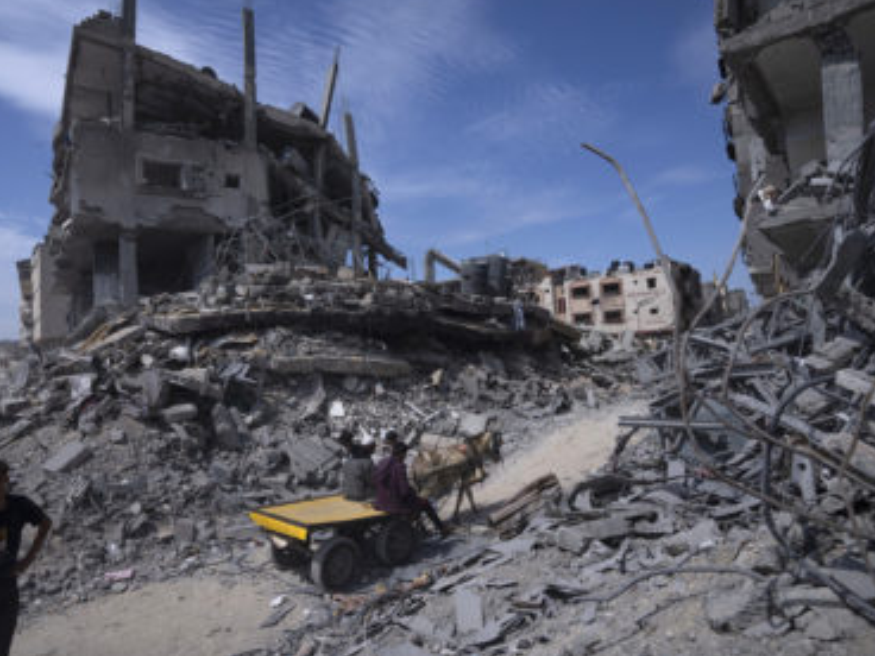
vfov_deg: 66.0
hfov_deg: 81.6
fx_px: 506
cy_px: 324
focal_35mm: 20
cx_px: 401
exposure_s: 1/8000
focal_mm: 18
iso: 320
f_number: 4.5
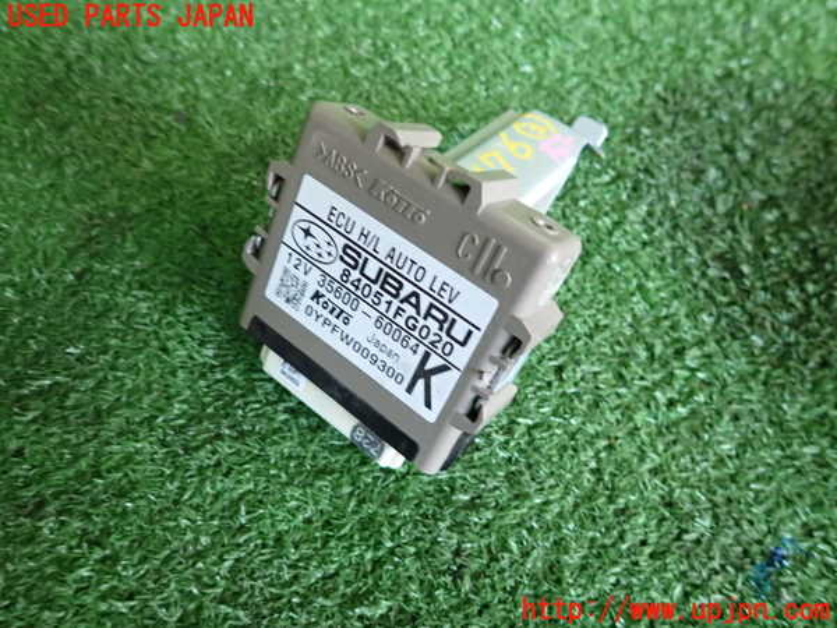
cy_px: 314
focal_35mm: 25
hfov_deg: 69.4
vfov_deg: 54.9
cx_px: 418
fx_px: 604
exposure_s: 1/30
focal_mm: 4.5
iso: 320
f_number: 2
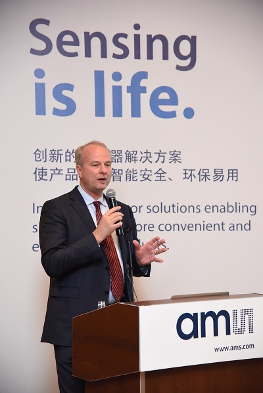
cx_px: 132
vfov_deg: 26.0
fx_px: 854
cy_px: 196
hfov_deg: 17.5
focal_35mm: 78
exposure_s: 1/80
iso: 2500
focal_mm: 78
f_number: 4
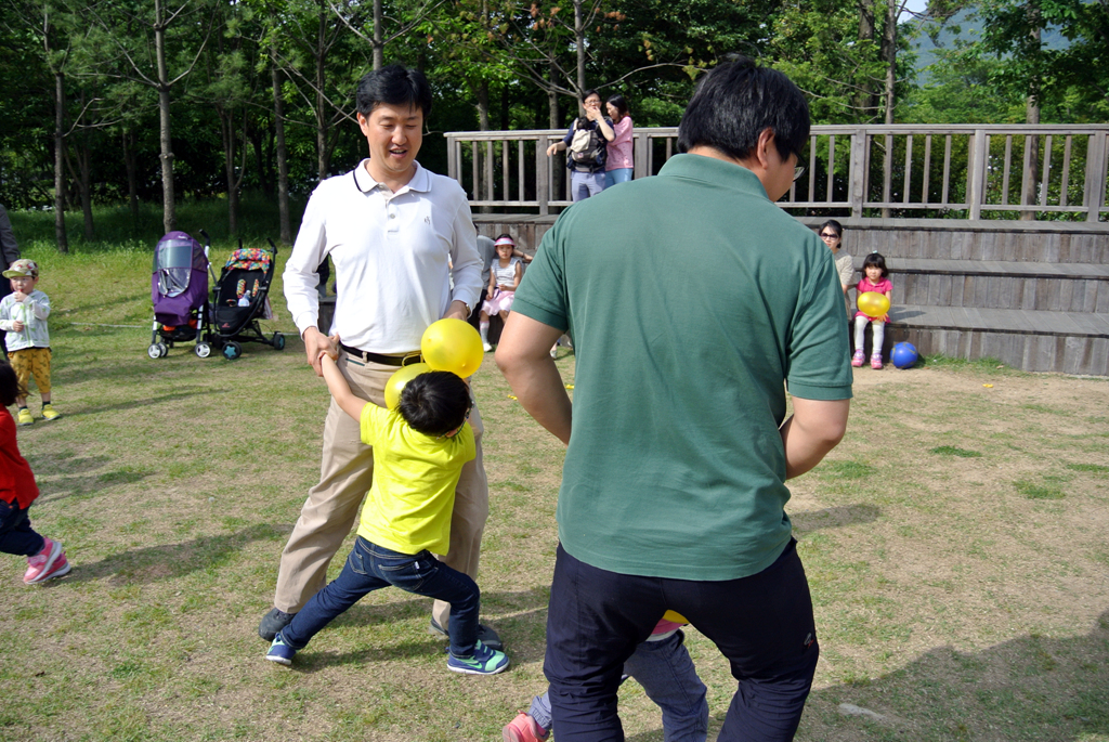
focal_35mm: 29
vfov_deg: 45.1
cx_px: 554
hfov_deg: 63.6
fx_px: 894
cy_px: 371
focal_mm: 11
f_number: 3.5
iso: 100
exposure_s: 1/800
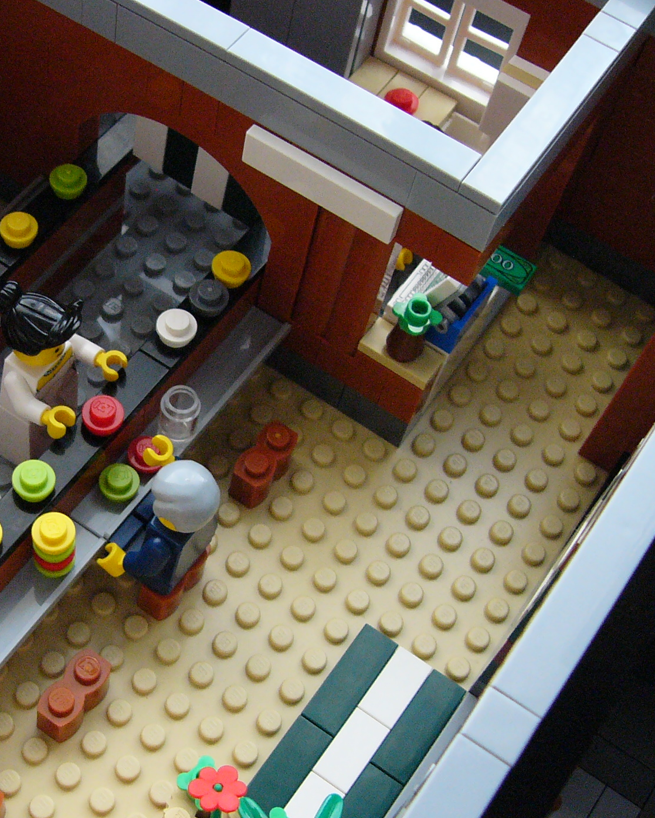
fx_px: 1405
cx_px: 90
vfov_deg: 32.4
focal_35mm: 58
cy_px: 485
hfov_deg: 25.6
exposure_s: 1/50
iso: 200
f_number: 2.8
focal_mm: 6
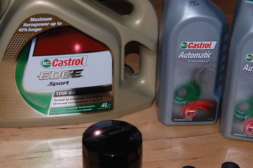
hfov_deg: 27.1
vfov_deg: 18.2
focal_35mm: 75
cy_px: 68
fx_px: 525
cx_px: 118
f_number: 5.6
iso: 200
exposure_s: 1/125
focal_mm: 31
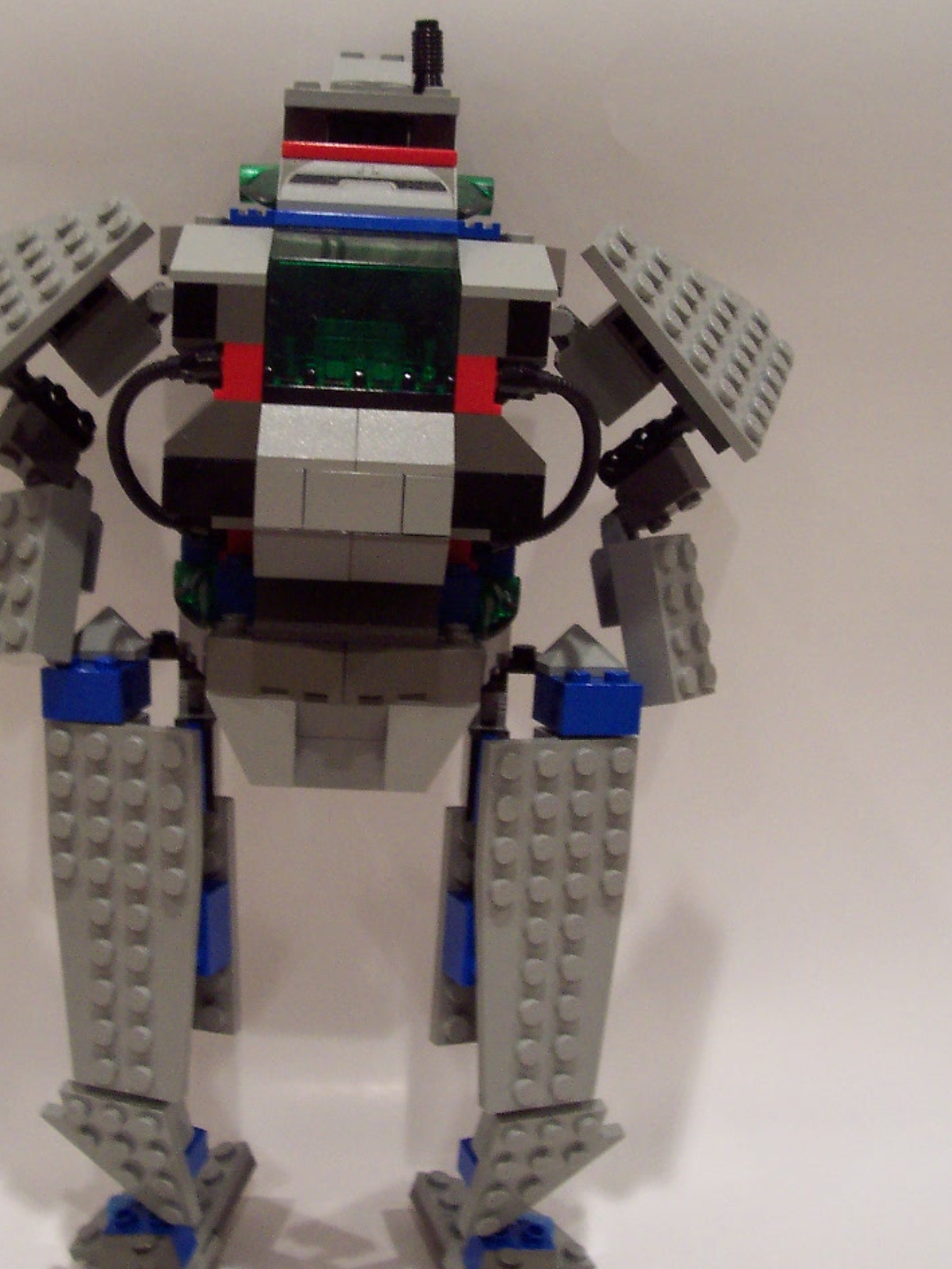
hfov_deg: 30.8
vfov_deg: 40.3
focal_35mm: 47
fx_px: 1723
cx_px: 393
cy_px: 528
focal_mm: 5.6
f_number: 2.8
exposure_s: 1/20
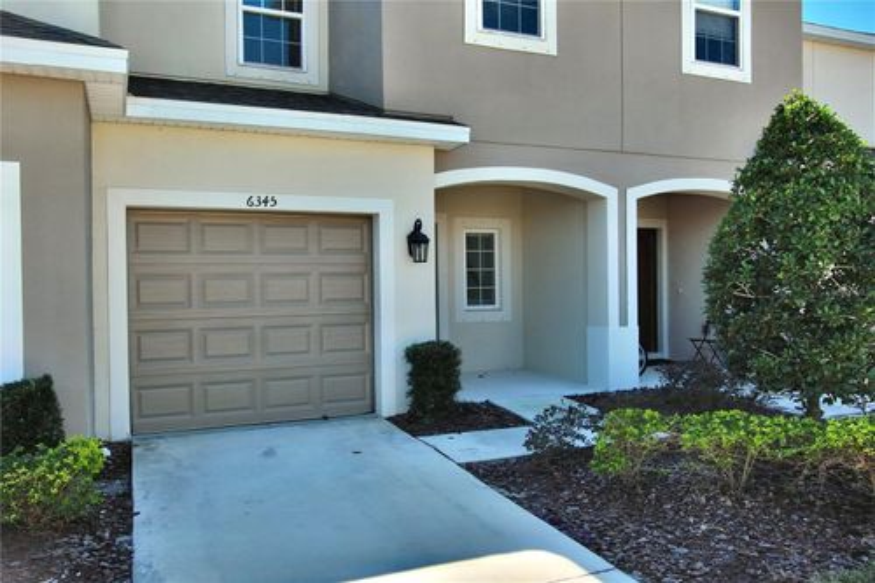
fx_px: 705
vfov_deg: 44.9
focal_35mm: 29
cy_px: 292
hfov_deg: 63.7
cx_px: 438
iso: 100
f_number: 9
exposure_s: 1/320
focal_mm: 10.57
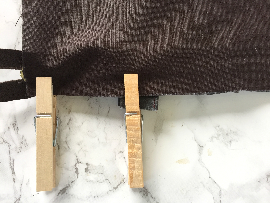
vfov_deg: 48.2
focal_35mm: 29
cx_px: 135
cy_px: 102
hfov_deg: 61.7
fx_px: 226
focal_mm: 4.15
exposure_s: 1/30
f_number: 2.2
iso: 32
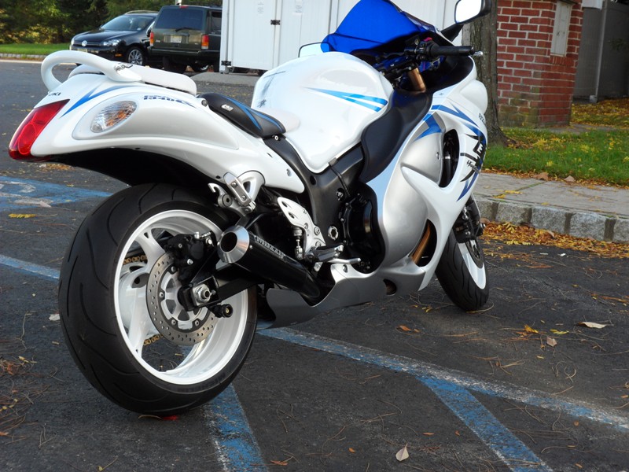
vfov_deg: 28.0
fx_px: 945
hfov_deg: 36.8
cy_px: 236
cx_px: 314
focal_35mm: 52
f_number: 5
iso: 80
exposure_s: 1/60
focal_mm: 9.3
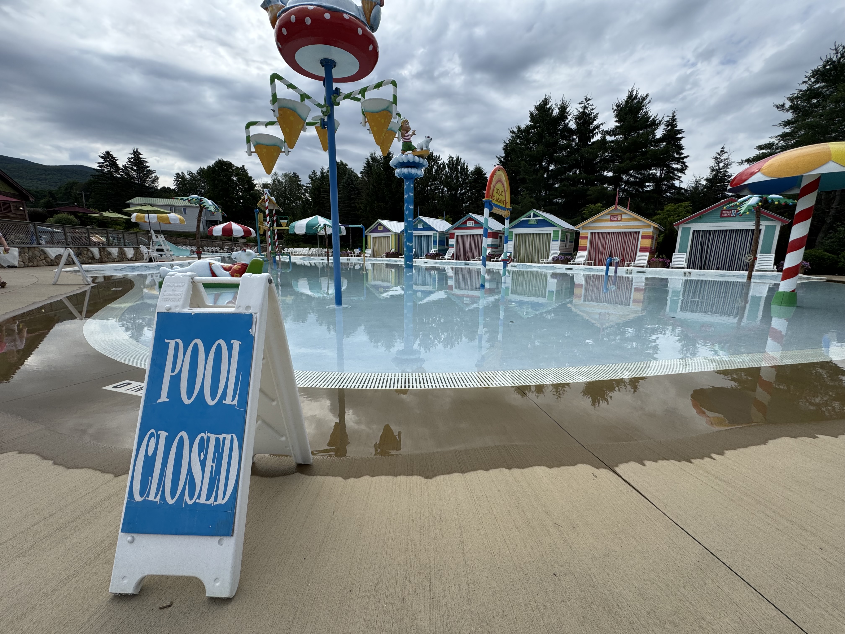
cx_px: 422
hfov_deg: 102.1
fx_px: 342
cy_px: 317
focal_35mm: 14
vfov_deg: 85.7
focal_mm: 2.22
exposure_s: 1/2415
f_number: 2.2
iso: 50
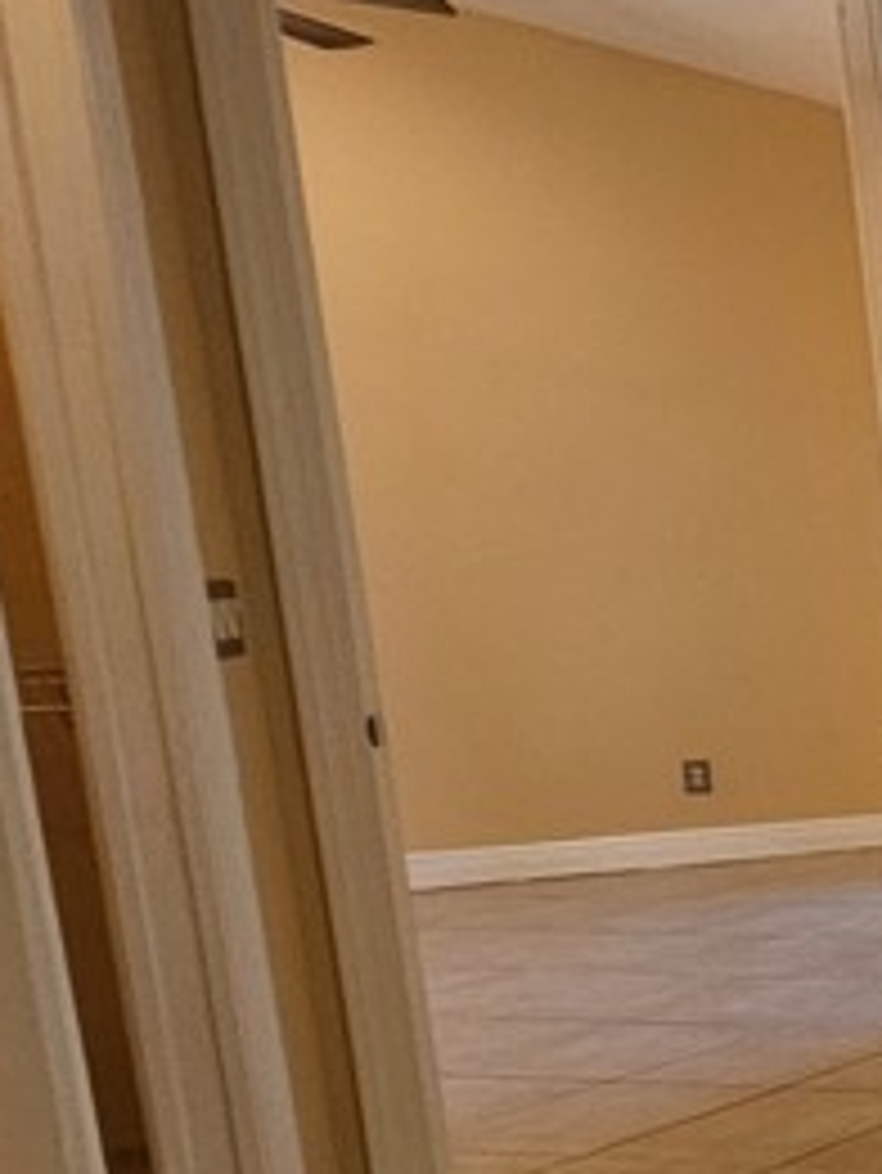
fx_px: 1731
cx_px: 2246
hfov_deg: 14.1
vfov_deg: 37.1
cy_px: 783
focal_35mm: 51
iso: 100
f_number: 2.2
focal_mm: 2.2
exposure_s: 1/60
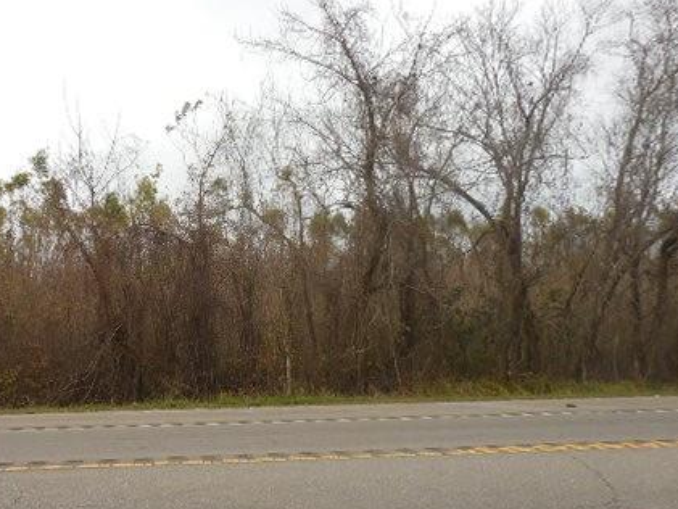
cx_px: 213
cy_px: 293
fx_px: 744
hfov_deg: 47.9
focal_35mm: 38
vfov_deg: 37.7
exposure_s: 1/250
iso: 125
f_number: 3.7
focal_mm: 4.5
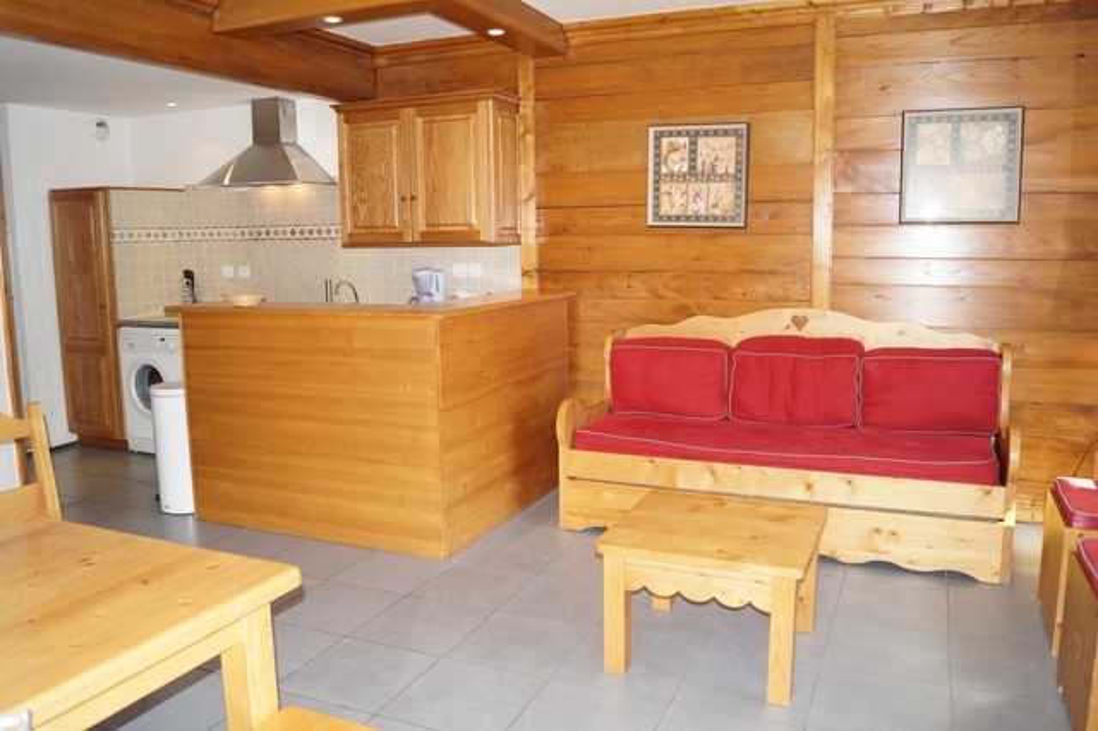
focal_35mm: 27
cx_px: 549
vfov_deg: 47.9
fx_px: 823
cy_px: 366
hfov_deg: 67.4
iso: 500
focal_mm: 18
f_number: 4
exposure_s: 1/160
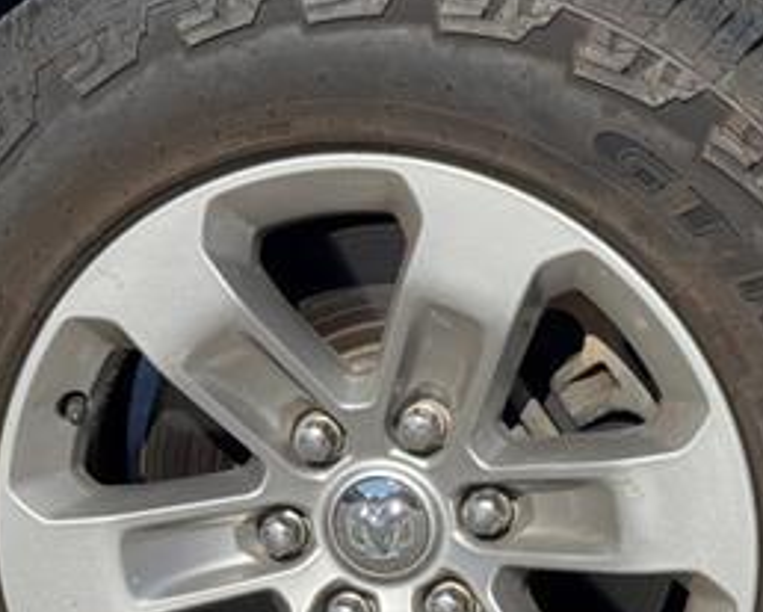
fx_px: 2622
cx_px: 361
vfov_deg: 13.2
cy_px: 497
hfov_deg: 16.6
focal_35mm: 116
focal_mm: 6.76
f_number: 1.78
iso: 80
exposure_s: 1/6410
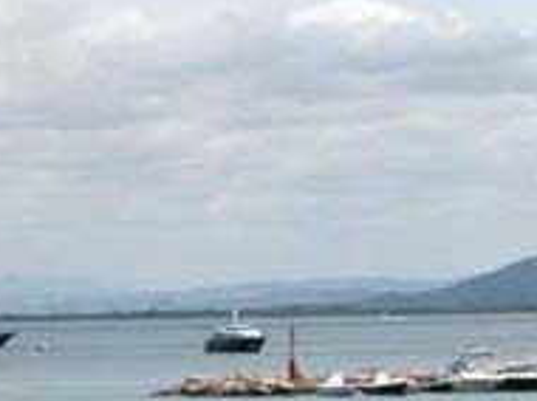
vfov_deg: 6.3
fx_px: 3656
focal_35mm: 236
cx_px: 602
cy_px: 321
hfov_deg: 8.3
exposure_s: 1/605
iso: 100
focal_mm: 17.8
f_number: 7.4
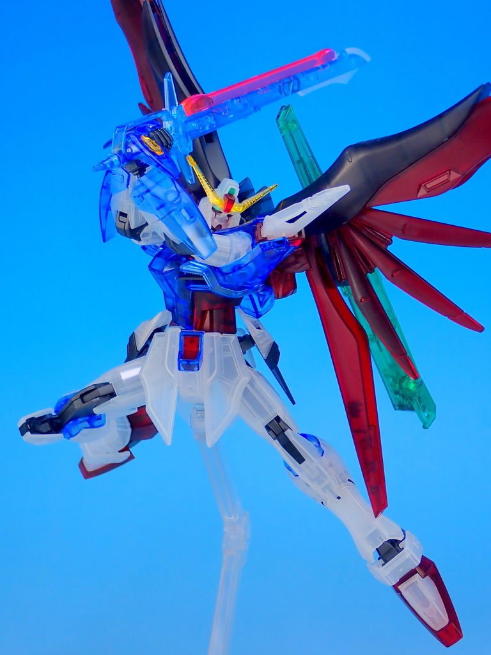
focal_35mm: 77
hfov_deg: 19.1
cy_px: 328
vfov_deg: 25.3
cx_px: 246
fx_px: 1456
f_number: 4.1
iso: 100
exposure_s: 1/25
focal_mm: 13.65
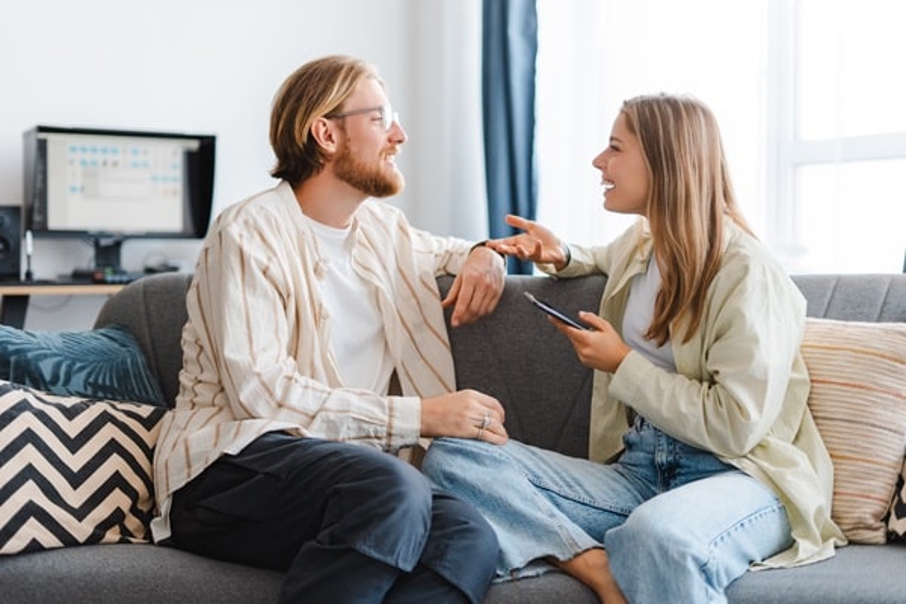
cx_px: 453
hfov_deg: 39.6
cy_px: 302
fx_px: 1258
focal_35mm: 50
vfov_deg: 27.0
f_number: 2
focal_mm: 50
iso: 400
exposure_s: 1/500
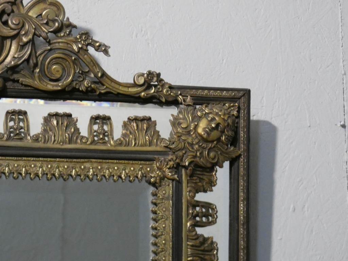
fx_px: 2121
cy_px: 130
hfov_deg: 9.4
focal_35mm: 211
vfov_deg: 7.0
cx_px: 174
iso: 1600
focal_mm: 37.8
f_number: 5.5
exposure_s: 1/80
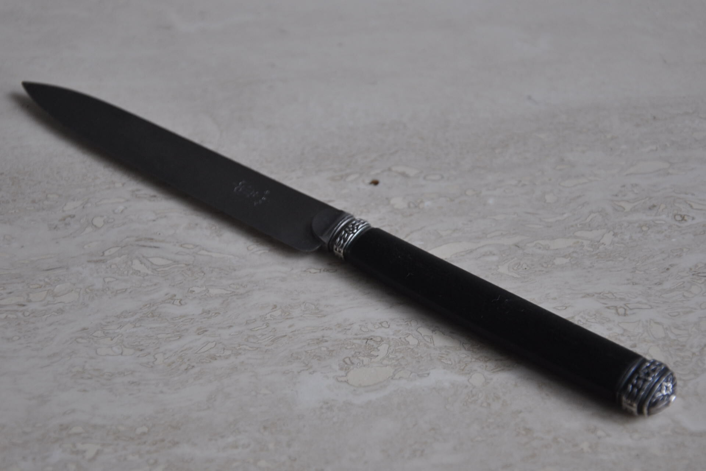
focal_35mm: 112
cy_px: 236
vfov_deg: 12.2
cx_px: 353
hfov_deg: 18.2
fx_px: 2206
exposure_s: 1/40
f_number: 5.3
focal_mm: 75
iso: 640
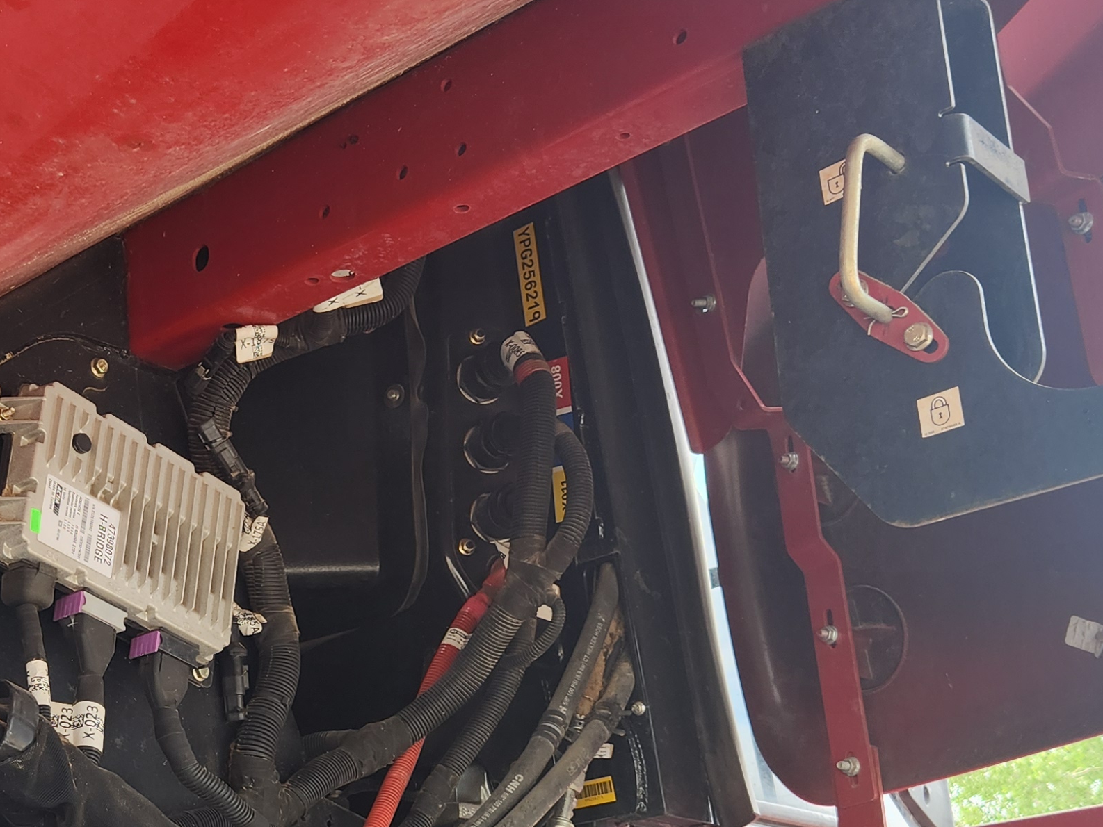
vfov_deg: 24.6
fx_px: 1848
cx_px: 143
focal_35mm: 58
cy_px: 725
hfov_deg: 31.9
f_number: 1.8
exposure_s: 1/180
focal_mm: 5.4
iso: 32
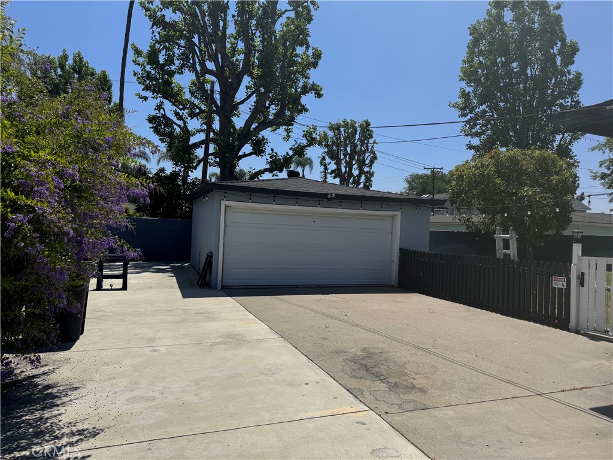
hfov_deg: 71.6
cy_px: 230
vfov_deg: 56.8
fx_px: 425
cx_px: 306
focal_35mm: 24
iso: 80
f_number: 1.78
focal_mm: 6.76
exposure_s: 1/7937
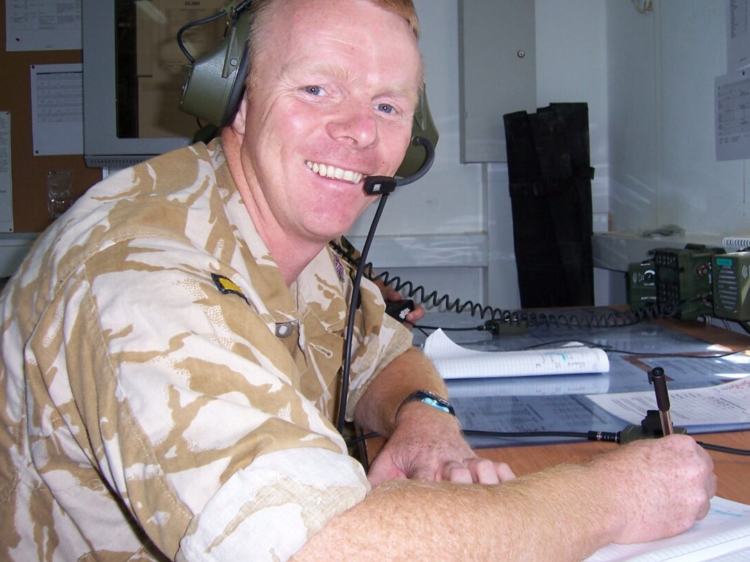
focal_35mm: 40
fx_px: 867
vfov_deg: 36.0
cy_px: 267
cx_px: 398
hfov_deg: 46.8
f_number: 3
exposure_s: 1/60
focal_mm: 6
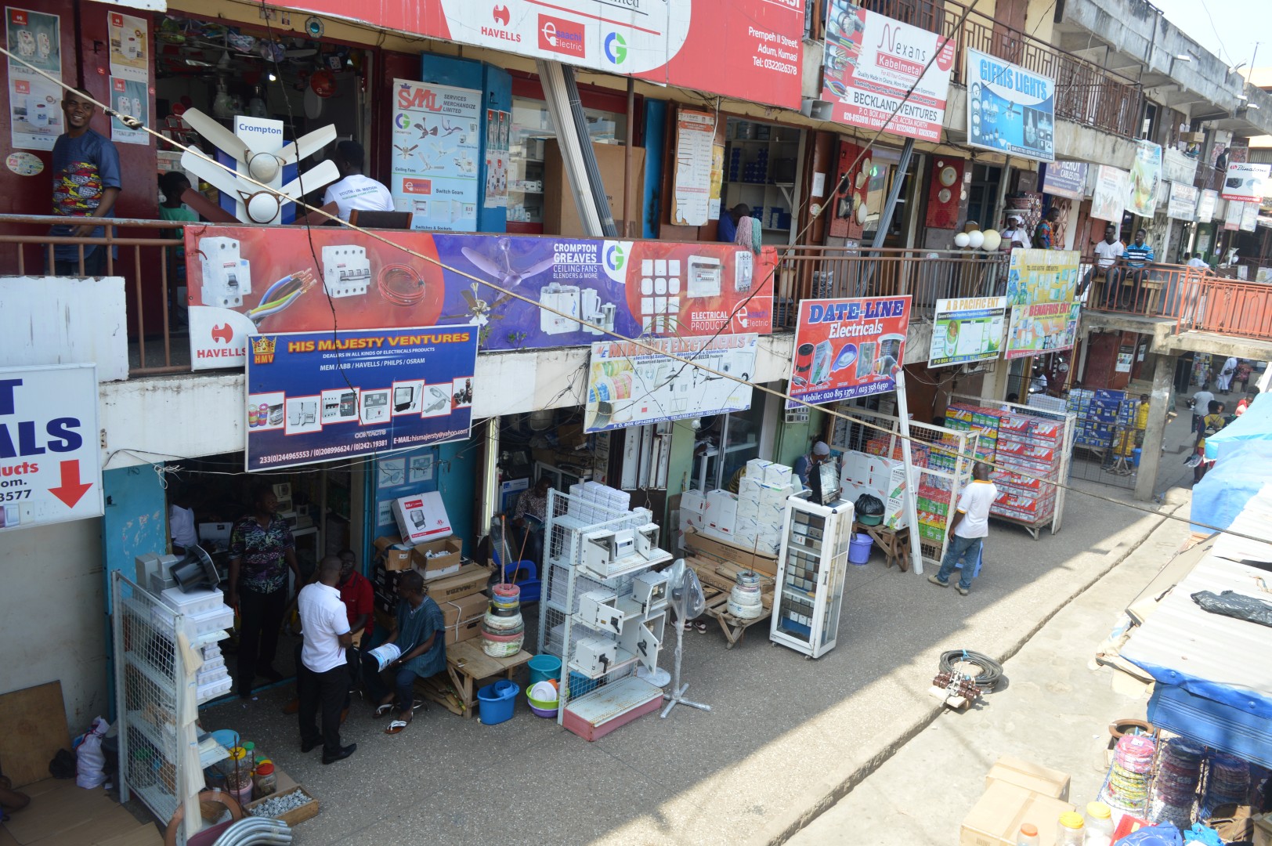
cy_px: 423
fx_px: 953
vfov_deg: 47.9
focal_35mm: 27
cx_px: 636
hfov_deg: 67.4
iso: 100
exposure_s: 1/160
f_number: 6.3
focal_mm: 18
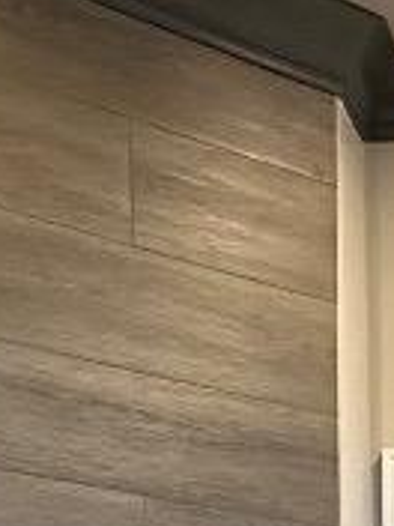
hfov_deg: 11.9
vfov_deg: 13.1
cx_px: 573
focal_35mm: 119
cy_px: 1200
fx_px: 1806
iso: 250
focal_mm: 2.22
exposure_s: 1/120
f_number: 2.2
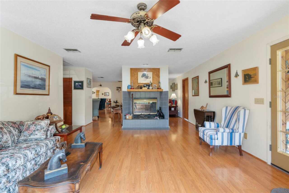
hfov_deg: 96.7
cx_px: 144
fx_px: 128
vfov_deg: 73.8
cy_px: 96
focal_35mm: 16
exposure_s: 1/10
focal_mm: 16
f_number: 8
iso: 400
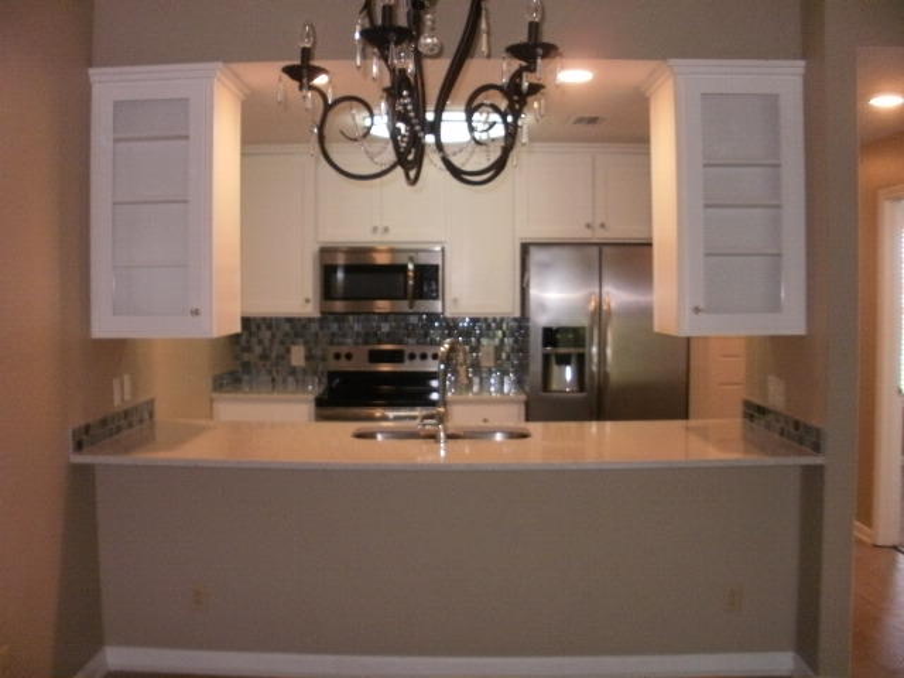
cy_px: 339
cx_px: 452
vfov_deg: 39.7
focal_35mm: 36
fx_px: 940
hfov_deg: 51.4
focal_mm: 6.3
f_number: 3.5
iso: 125
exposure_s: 1/30
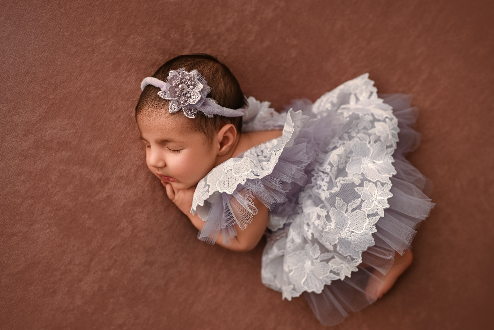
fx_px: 494
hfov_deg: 53.1
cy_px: 170
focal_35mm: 36
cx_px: 242
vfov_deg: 36.9
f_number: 2.8
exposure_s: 1/160
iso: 100
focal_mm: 35
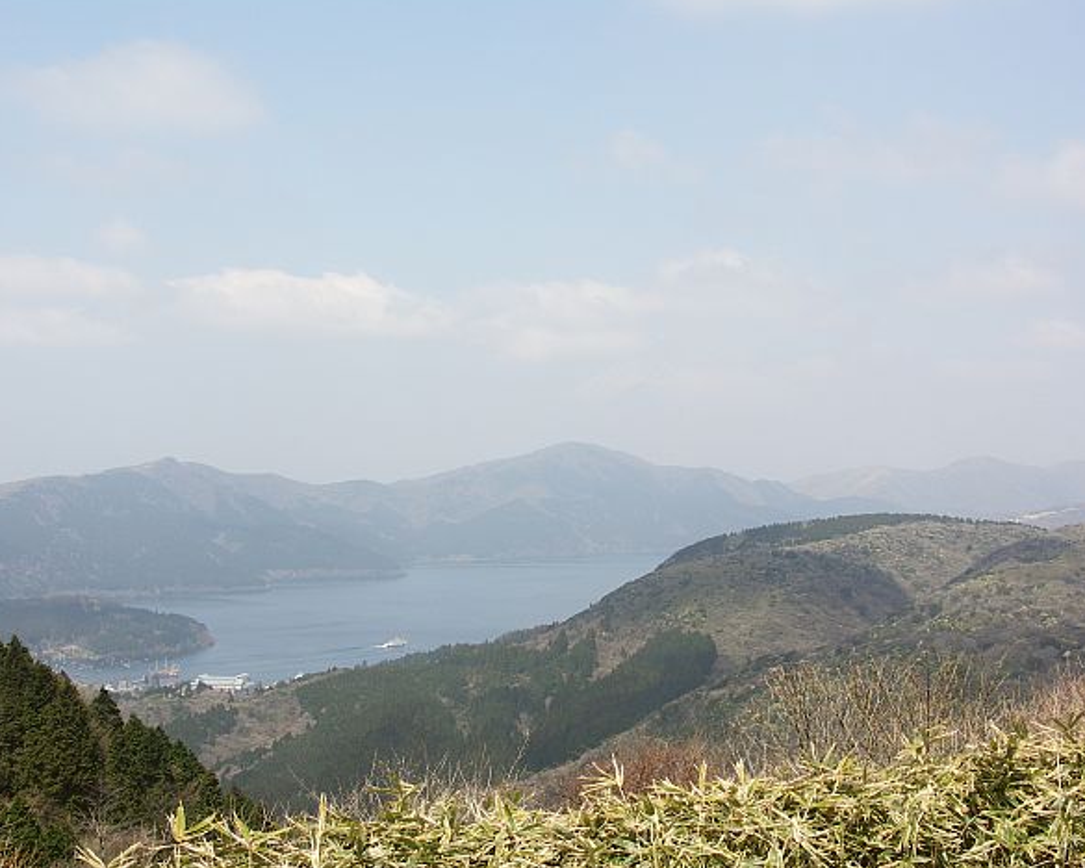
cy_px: 436
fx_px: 1509
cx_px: 545
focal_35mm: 47
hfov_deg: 39.5
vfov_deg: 32.1
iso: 50
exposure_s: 1/200
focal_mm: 11.4
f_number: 6.3
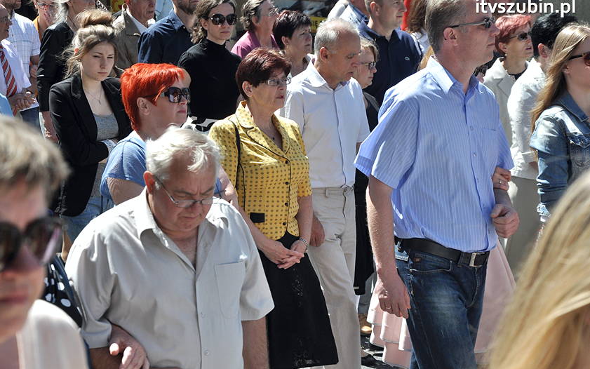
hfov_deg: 19.3
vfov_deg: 12.1
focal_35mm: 108
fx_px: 1737
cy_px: 181
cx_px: 293
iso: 400
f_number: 8
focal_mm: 70
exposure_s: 1/1000
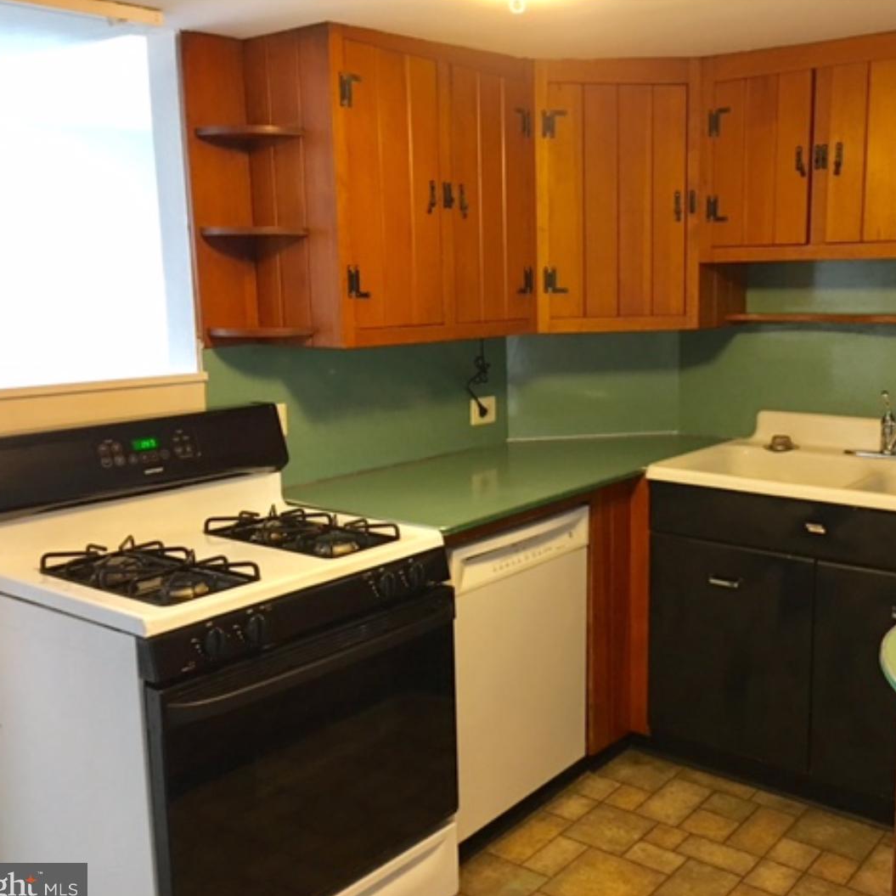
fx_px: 1025
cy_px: 454
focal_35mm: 35
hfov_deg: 46.9
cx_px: 550
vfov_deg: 47.2
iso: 80
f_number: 2.2
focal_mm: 4.15
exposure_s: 1/8
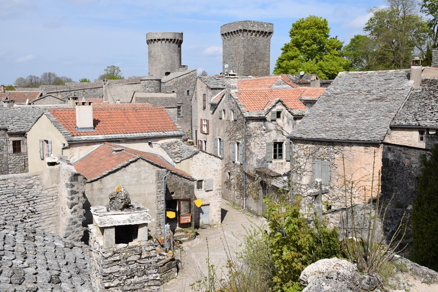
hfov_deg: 53.1
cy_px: 146
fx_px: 438
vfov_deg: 36.9
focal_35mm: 36
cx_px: 219
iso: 200
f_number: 10
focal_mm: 24
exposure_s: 1/400
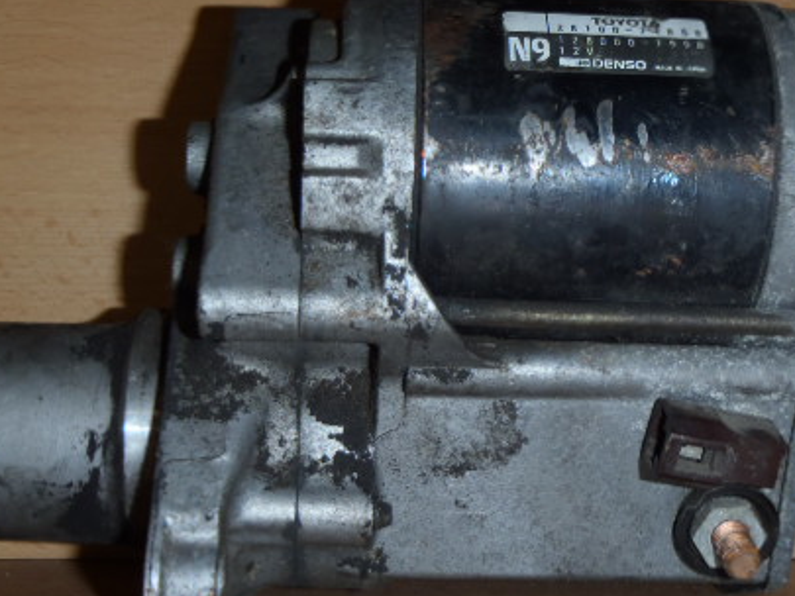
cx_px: 446
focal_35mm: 60
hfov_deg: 32.1
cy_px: 353
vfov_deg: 24.4
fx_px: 1378
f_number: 4.6
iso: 100
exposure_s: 1/40
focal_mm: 6.83
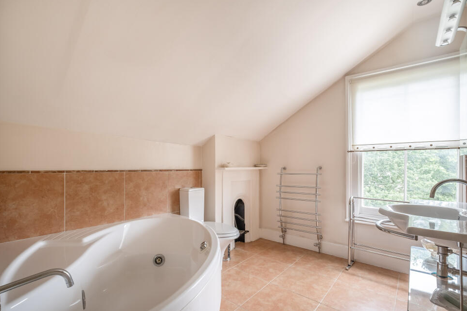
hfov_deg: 96.7
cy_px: 164
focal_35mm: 16
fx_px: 208
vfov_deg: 73.7
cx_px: 233
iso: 250
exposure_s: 1/30
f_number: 7.1
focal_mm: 10
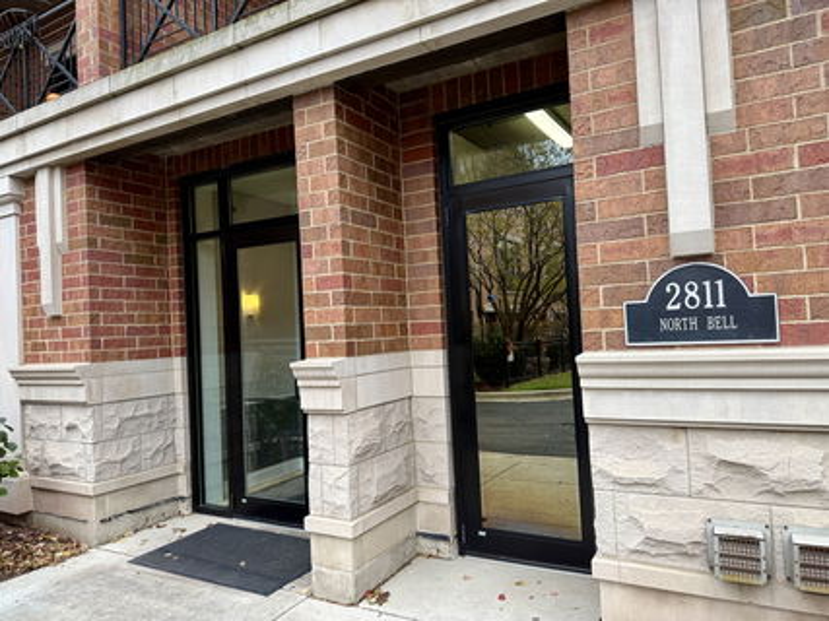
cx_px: 414
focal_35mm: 24
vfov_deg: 56.8
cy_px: 310
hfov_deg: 71.6
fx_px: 575
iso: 64
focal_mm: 6.76
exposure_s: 1/121
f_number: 1.78
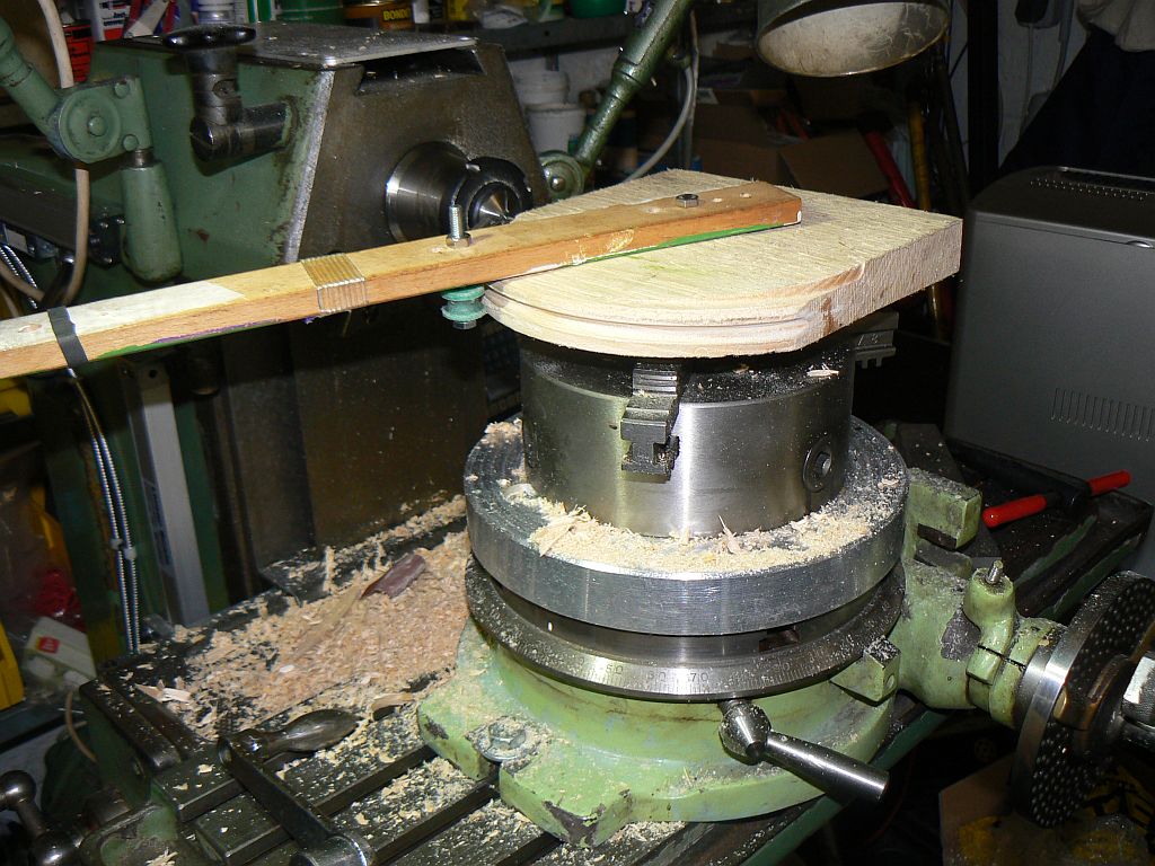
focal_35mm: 36
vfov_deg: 39.7
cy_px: 433
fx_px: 1201
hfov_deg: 51.4
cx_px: 578
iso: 100
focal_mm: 6
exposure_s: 1/30
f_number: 2.8
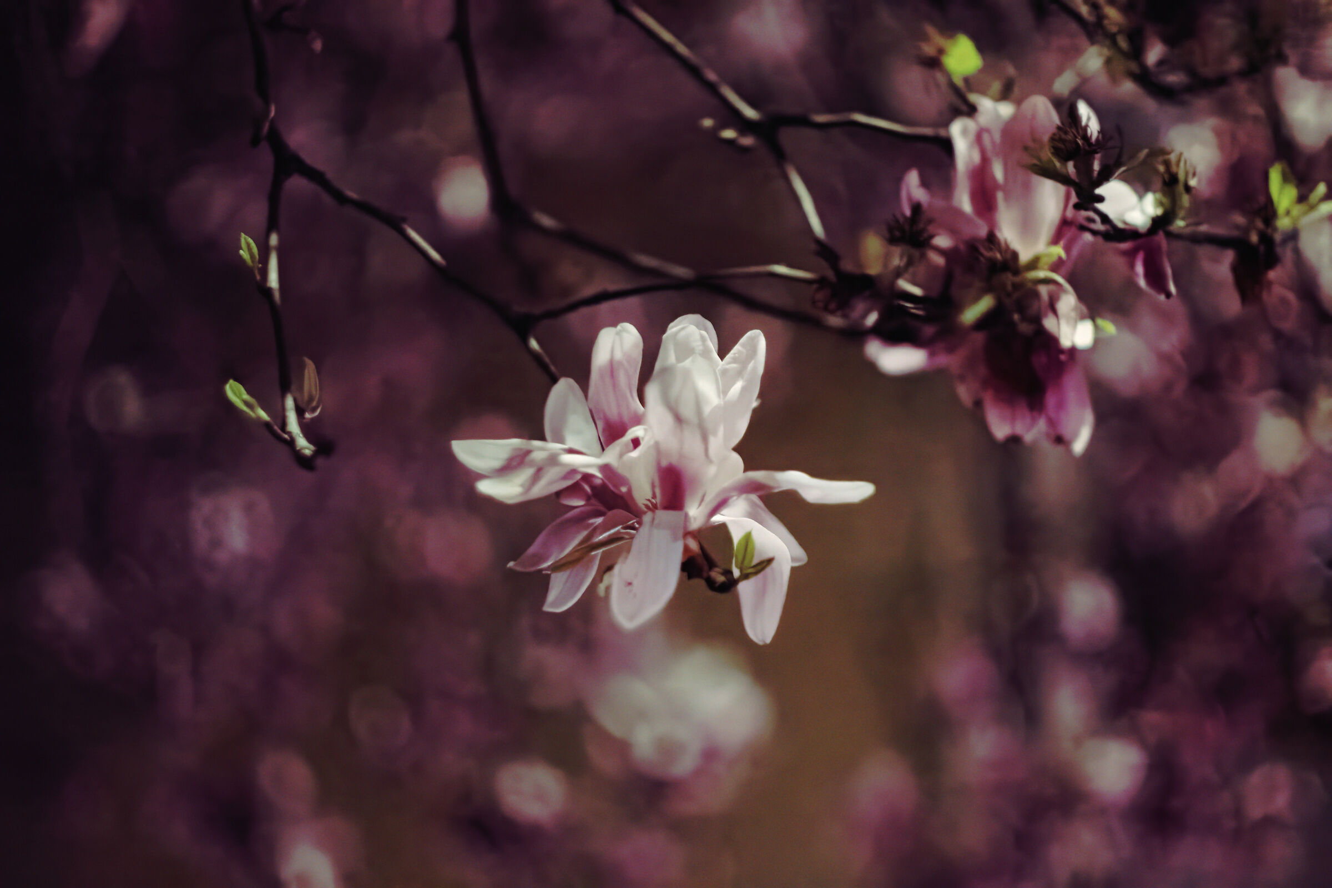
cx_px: 666
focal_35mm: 135
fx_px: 4995
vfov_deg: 10.2
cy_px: 444
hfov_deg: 15.2
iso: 6400
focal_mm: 90
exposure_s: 1/80
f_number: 2
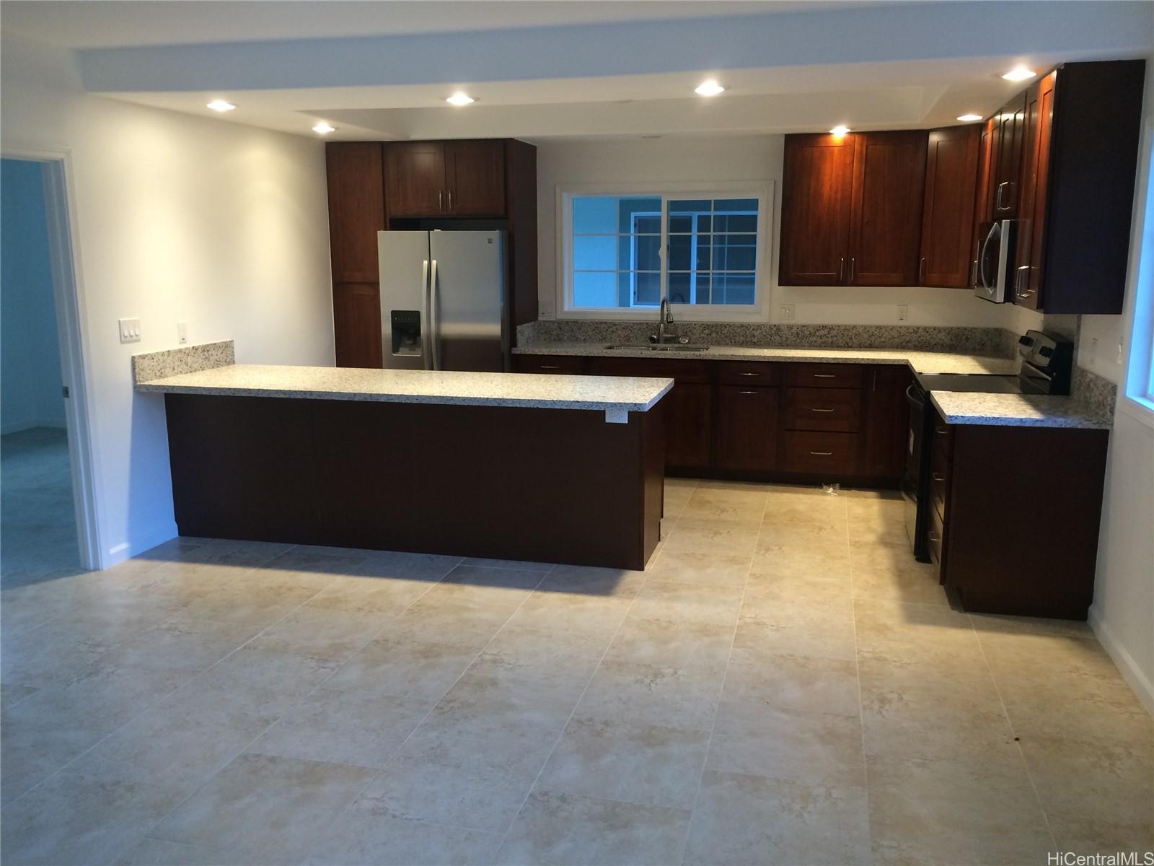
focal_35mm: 30
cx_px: 577
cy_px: 433
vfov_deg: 46.8
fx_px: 1000
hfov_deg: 60.0
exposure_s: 1/30
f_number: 2.2
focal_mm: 4.12
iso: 50
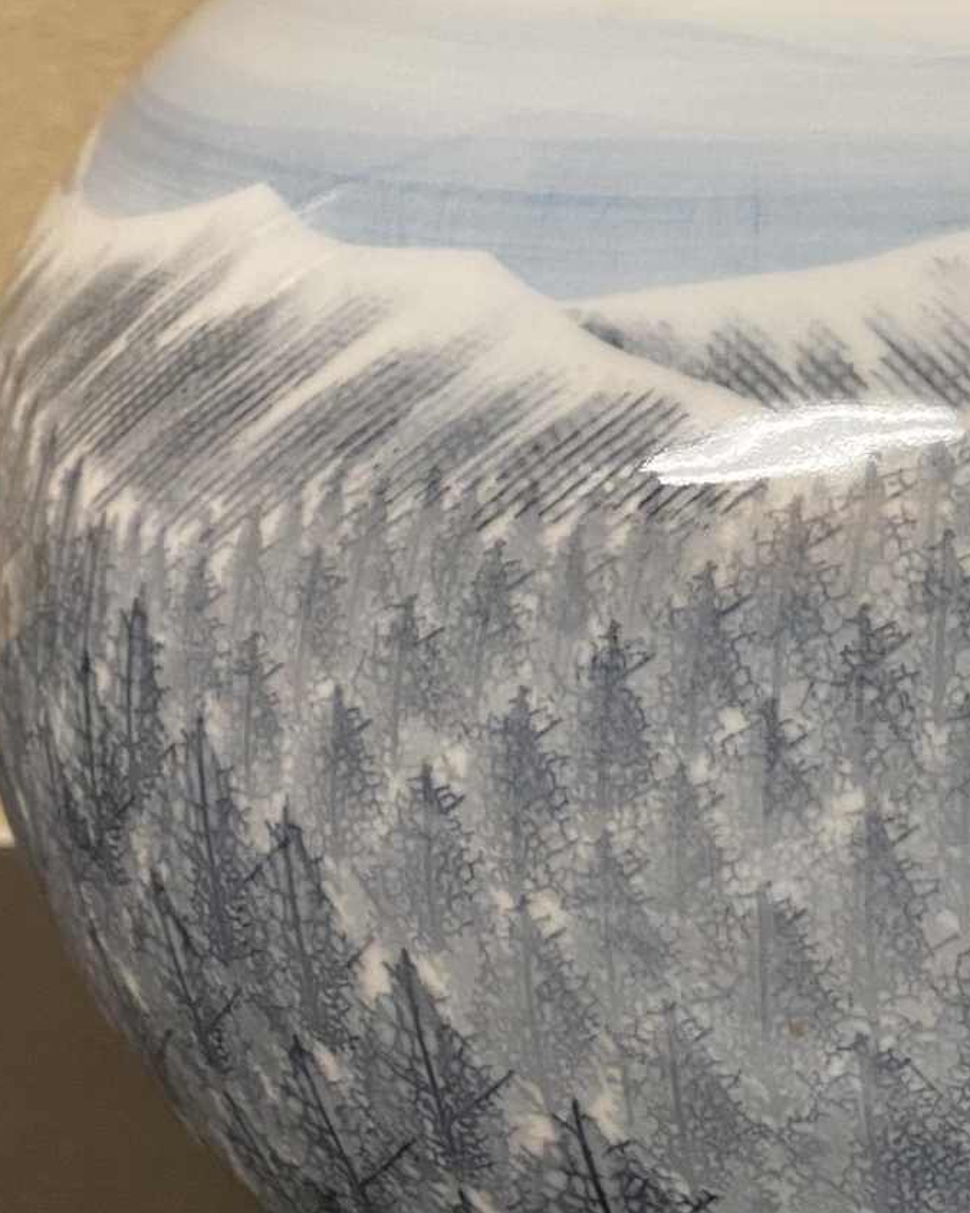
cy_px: 157
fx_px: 2764
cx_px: 1130
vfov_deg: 24.2
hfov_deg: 18.9
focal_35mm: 77
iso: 160
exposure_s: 1/60
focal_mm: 4.25
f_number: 1.8
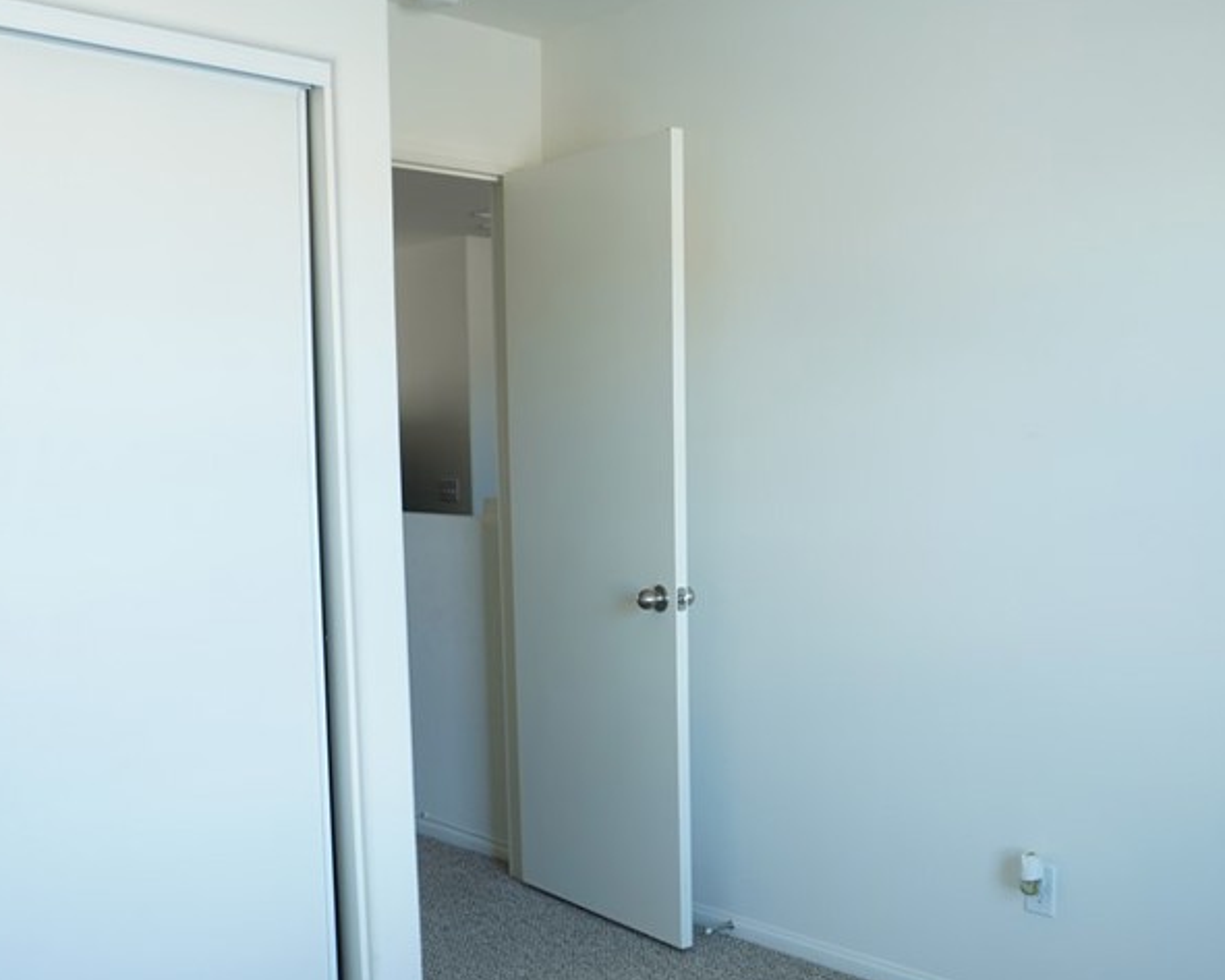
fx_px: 1414
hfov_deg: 46.7
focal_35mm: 39
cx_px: 707
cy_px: 647
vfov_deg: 37.8
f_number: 3.5
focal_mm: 16
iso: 125
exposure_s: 1/20
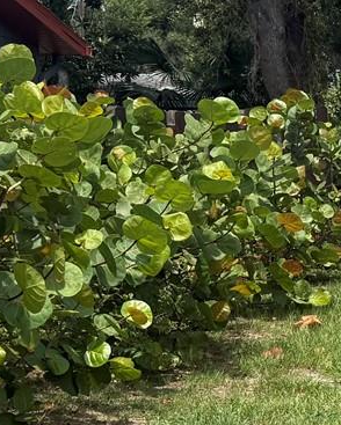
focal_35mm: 102
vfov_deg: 18.6
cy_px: 342
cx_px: 713
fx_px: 1286
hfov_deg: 12.9
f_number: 1.78
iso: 80
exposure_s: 1/3279
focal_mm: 6.76
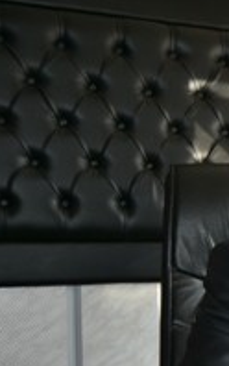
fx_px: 758
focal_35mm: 76
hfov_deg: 15.4
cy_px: 247
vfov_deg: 27.0
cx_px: 377
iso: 280
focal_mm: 22
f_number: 4
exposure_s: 1/125
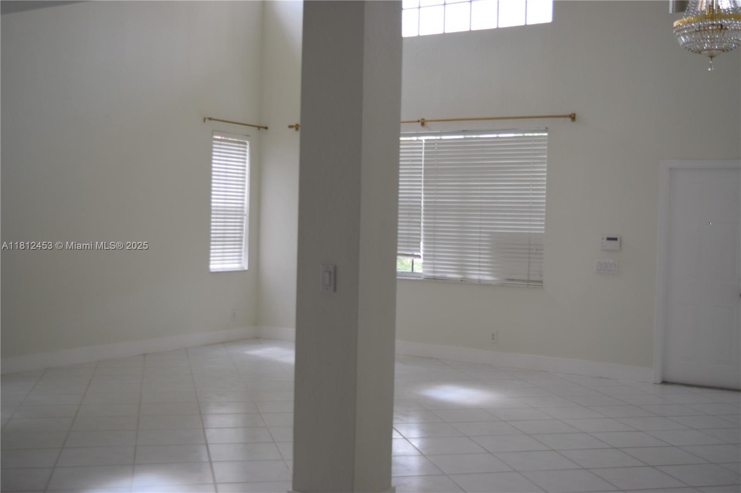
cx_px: 370
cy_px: 246
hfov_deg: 45.0
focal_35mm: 44
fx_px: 895
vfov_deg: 30.8
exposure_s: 1/100
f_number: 5
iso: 400
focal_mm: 29
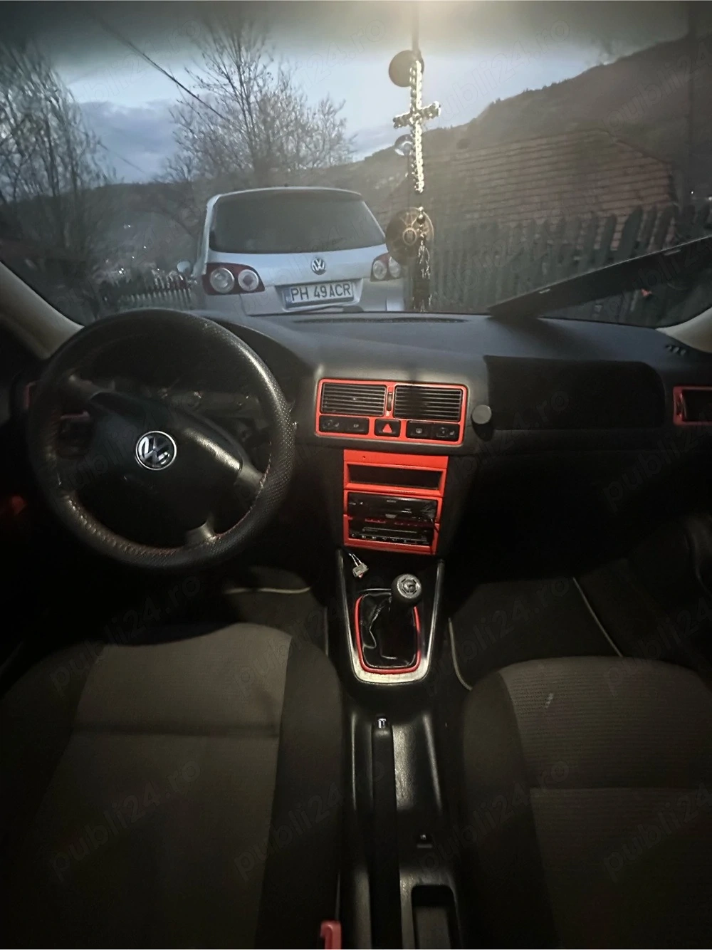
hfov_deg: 85.7
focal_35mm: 14
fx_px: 384
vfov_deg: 102.1
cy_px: 475
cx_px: 356
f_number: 2.2
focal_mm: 2.22
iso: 2000
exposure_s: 1/30
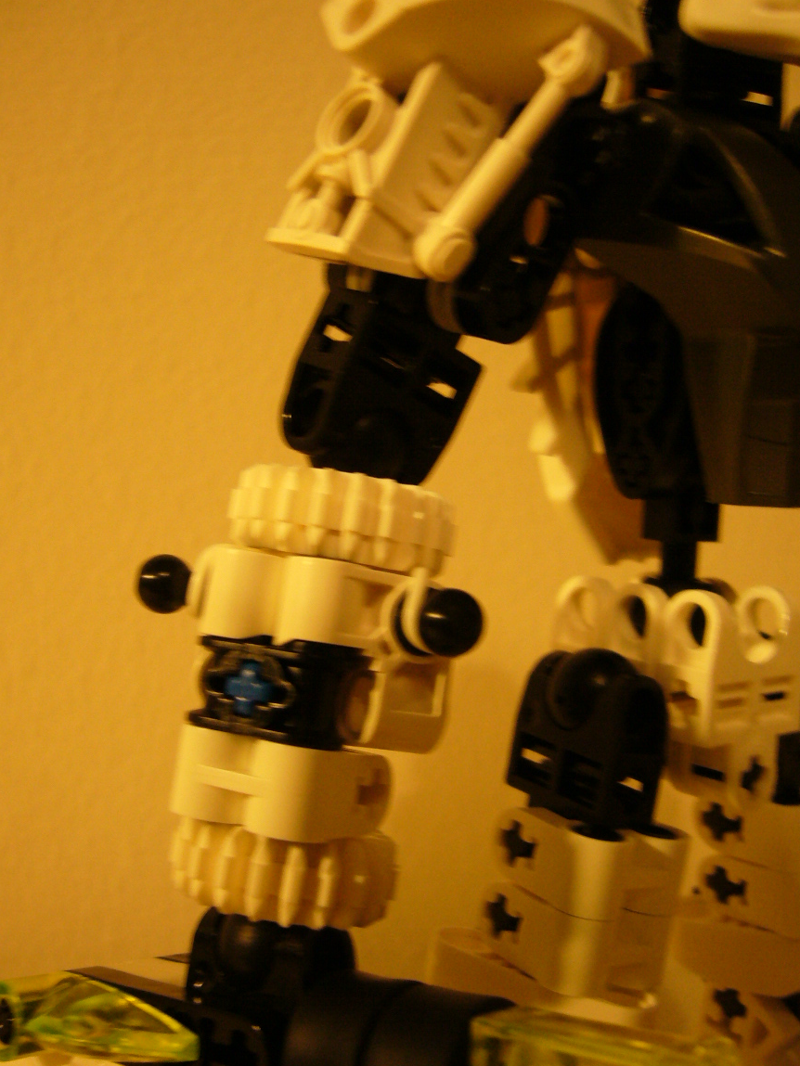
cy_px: 567
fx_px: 1202
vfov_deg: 47.8
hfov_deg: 36.8
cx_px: 398
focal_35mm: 39
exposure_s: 1/13
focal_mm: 5.8
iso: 200
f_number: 2.8
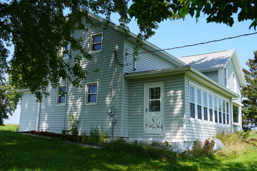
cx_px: 128
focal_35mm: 36
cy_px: 86
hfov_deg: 53.1
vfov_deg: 36.9
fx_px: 257
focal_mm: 24
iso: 100
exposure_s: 1/320
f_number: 5
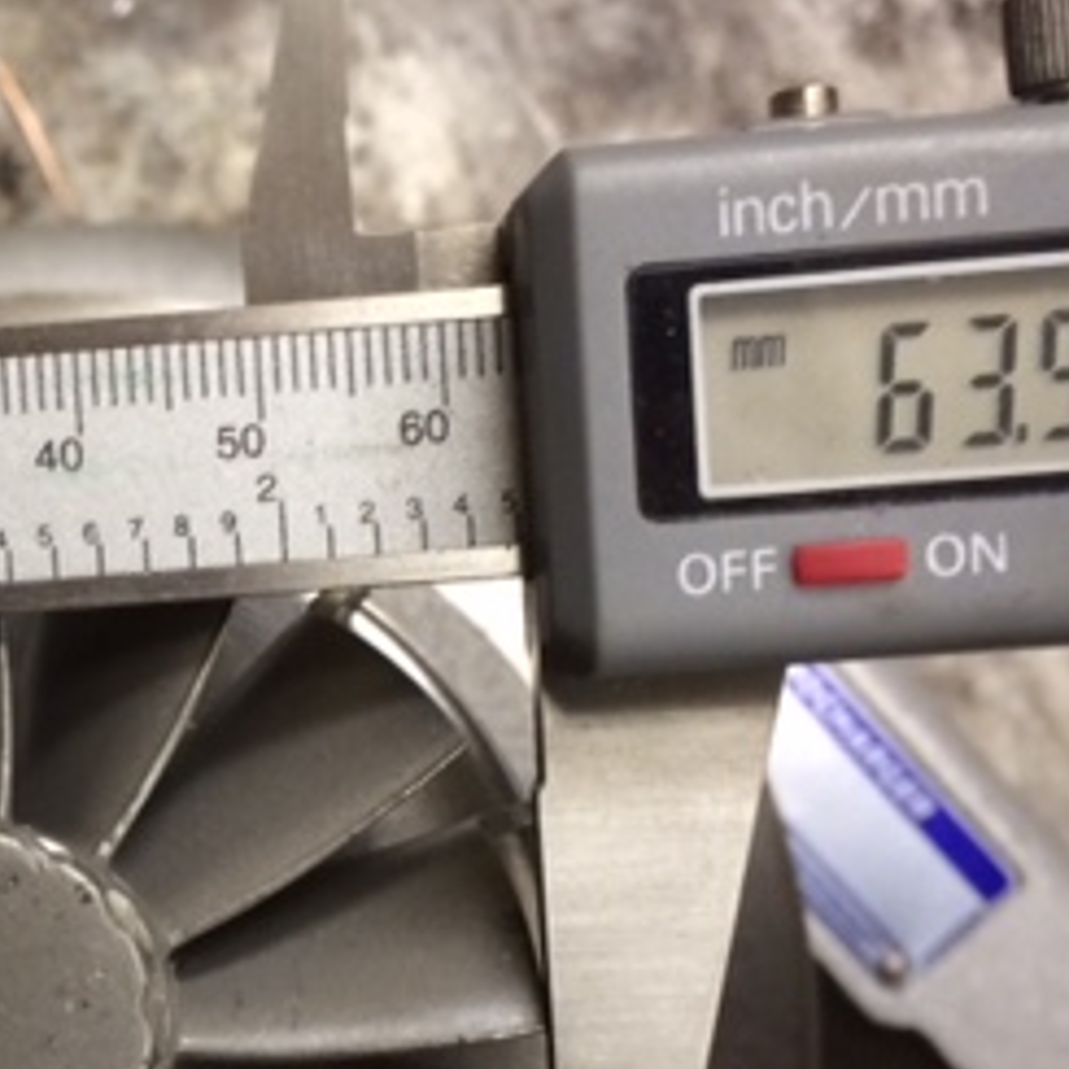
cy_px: 790
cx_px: 13
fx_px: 2341
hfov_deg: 24.6
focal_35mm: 67
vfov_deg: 25.4
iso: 125
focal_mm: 4.15
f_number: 2.2
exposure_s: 1/30
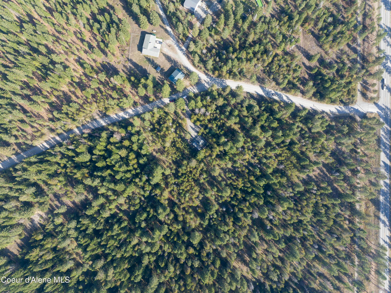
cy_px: 146
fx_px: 271
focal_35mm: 24
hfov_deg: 71.6
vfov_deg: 56.8
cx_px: 196
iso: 110
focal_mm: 12.29
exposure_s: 1/400
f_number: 2.8
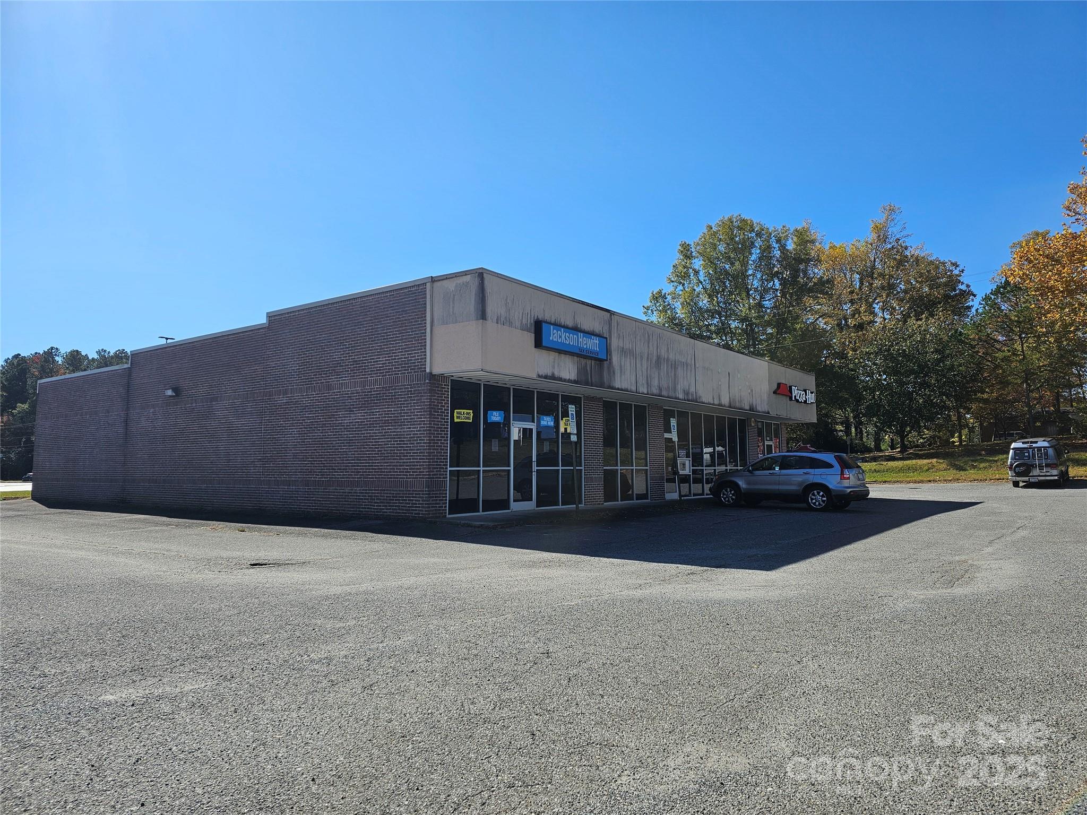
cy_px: 408
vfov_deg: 58.9
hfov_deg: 73.9
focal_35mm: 23
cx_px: 544
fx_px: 722
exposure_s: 1/960
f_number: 1.7
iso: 10
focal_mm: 6.3
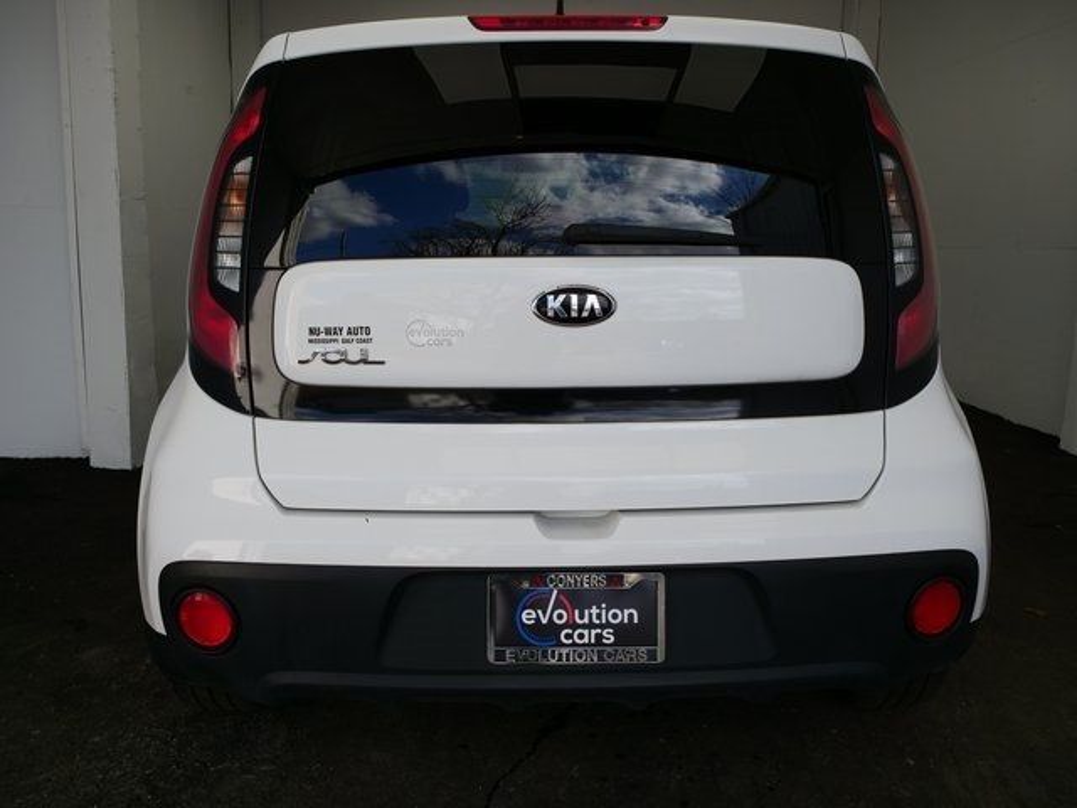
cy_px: 404
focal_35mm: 30
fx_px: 933
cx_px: 538
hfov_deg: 60.0
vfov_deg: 46.8
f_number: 7.1
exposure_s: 1/320
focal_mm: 15
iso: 200
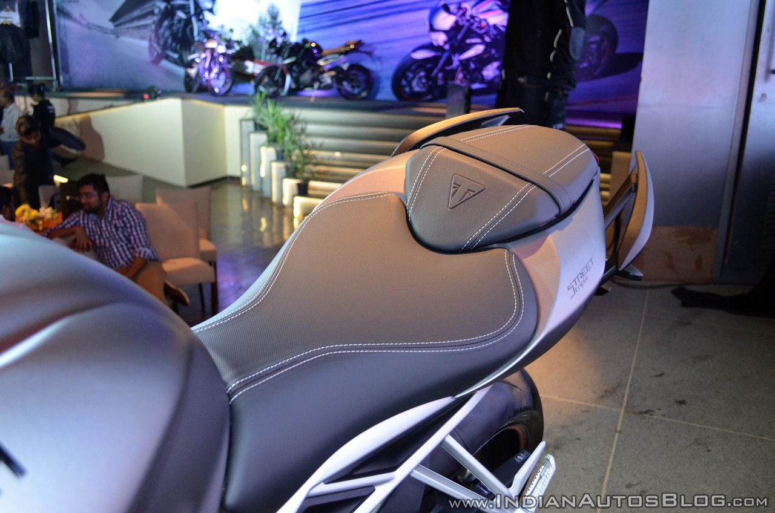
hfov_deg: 57.3
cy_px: 256
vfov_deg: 39.8
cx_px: 388
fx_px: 709
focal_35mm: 33
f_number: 3.8
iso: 2000
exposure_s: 1/60
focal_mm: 22
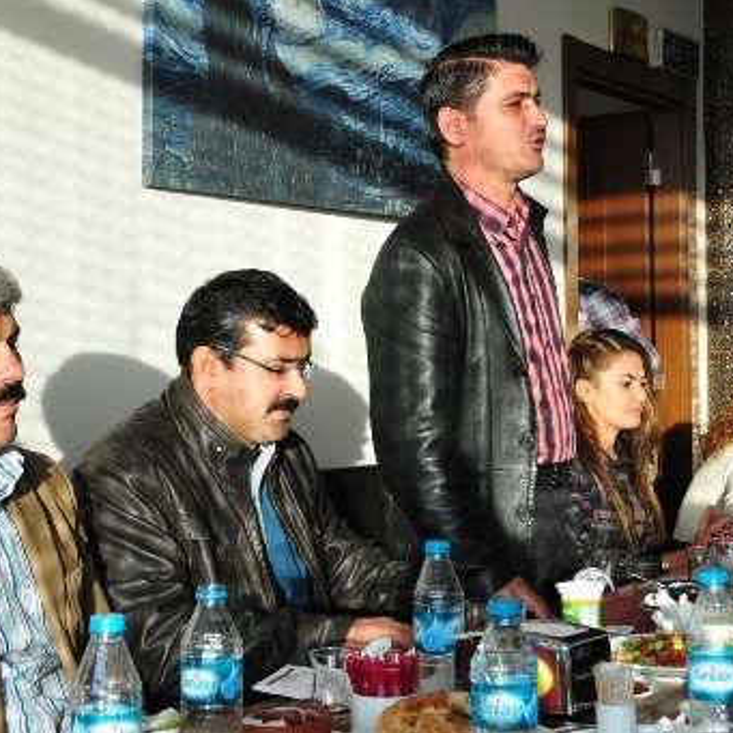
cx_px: 434
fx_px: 1605
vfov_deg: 25.7
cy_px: 278
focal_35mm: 67
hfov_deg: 25.7
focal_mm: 28
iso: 320
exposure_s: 1/100
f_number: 5
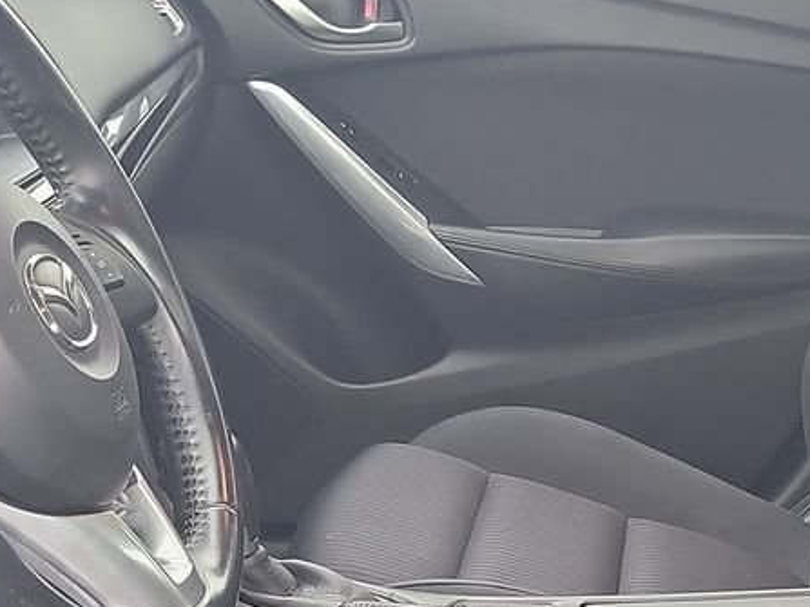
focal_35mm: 86
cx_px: 558
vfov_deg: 16.7
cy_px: 661
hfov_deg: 22.6
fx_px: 2012
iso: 362
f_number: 1.8
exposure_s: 1/59
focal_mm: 6.7
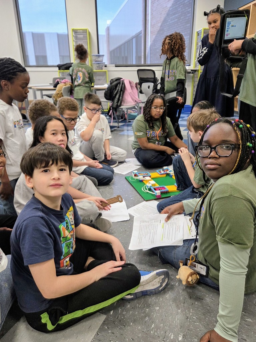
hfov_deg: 58.9
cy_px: 171
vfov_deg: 73.9
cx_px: 128
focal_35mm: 23
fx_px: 227
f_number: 1.8
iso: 200
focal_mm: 5.4
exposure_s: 1/120
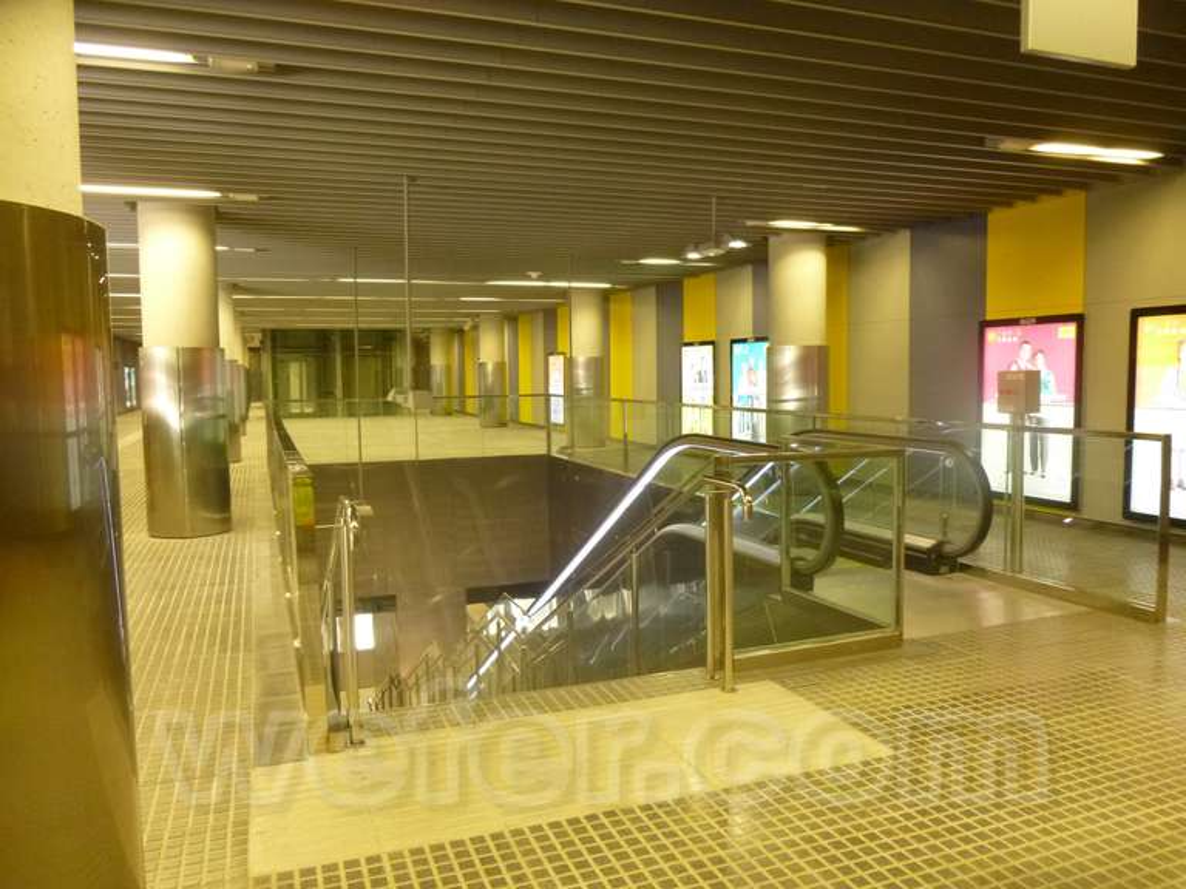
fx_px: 857
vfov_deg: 54.9
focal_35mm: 25
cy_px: 444
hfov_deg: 69.4
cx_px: 593
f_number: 3.1
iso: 400
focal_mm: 4.5
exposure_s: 1/25
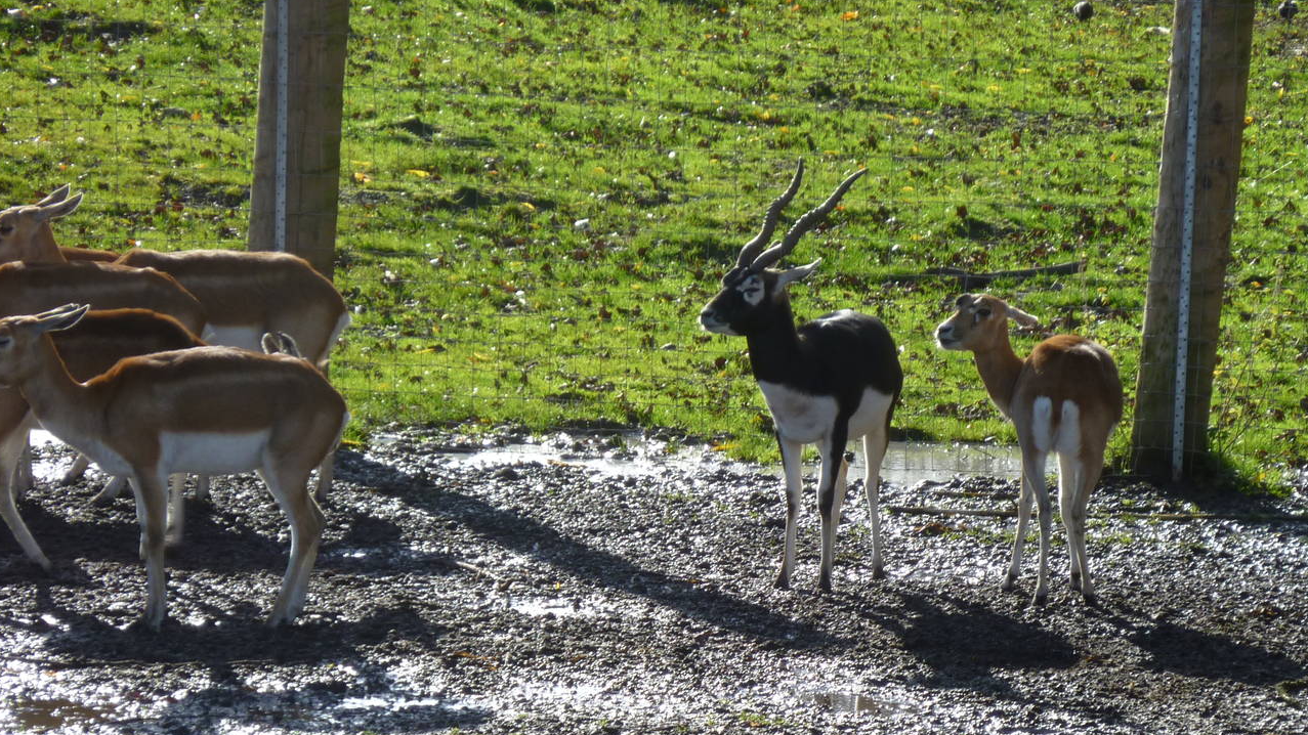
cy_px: 575
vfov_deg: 4.4
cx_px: 774
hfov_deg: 7.9
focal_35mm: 273
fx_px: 9467
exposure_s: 1/125
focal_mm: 36
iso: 80
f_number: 5.9
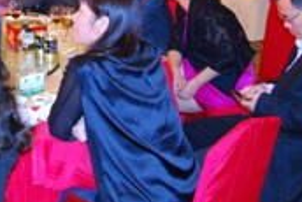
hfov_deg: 26.6
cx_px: 53
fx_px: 624
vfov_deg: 17.5
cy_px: -40
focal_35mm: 74
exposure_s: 1/25
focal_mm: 19
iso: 800
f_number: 5
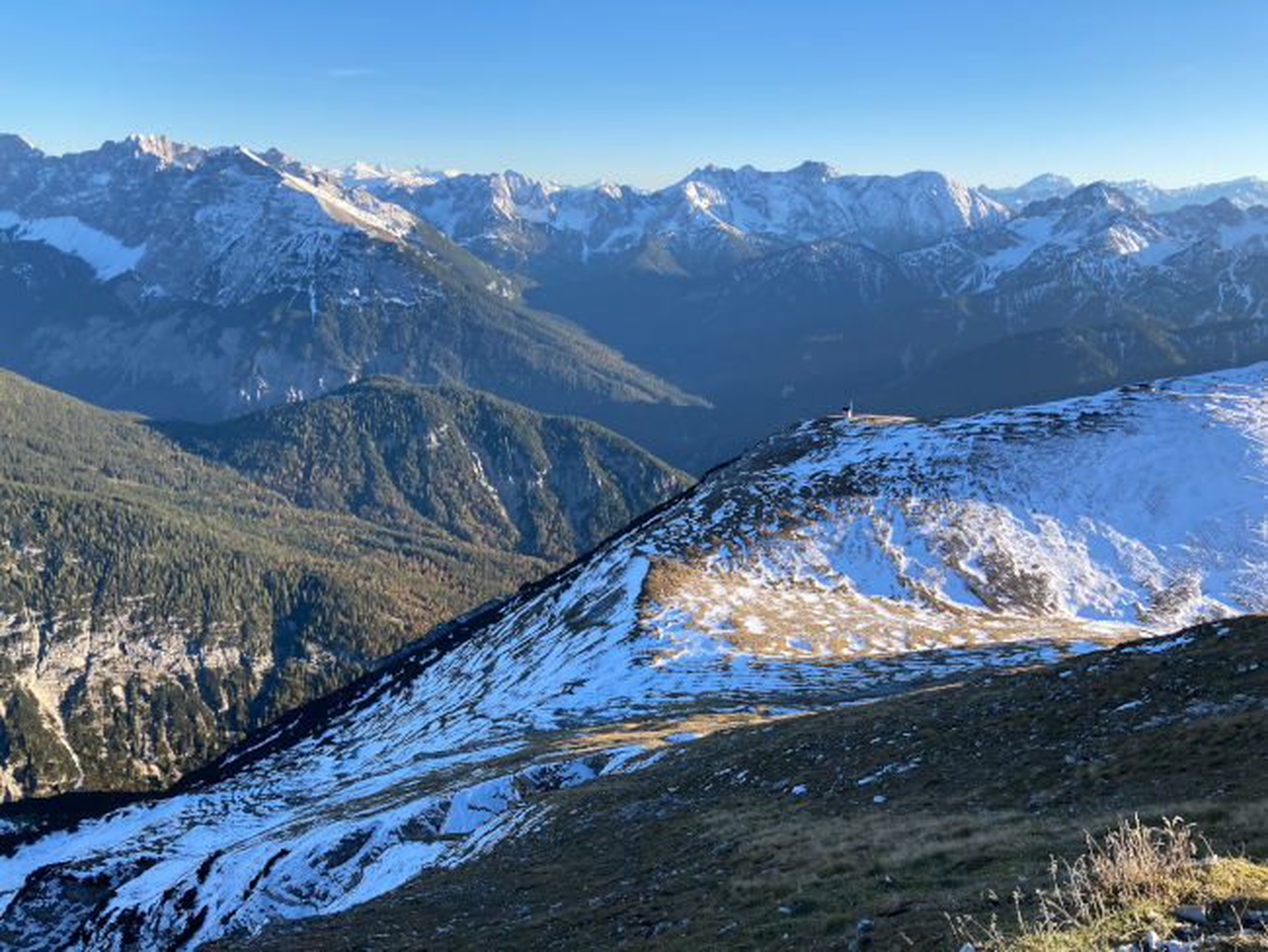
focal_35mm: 28
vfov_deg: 49.8
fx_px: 1026
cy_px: 476
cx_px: 634
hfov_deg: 63.4
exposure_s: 1/727
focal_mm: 3.99
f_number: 1.8
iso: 20
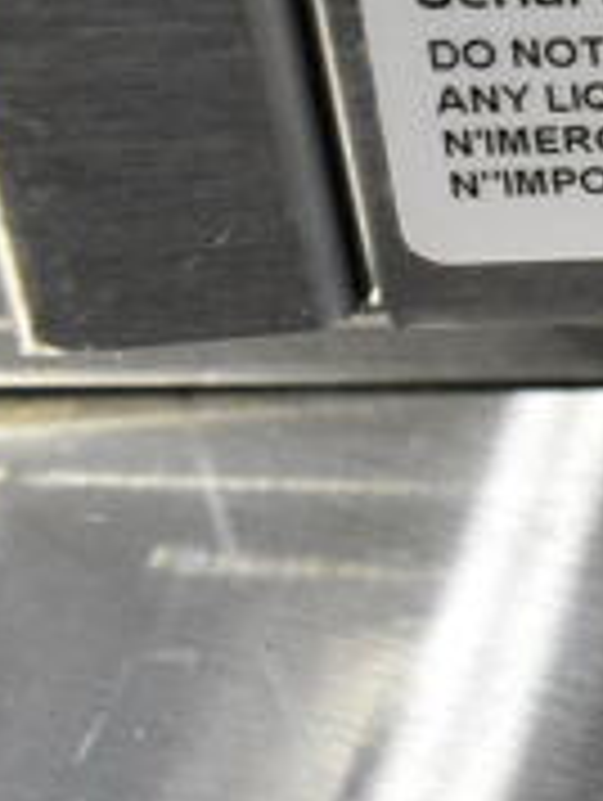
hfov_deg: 13.5
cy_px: -27
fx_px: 2062
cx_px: 1314
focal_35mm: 89
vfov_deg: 21.1
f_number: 6.3
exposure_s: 1/160
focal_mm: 18
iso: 6400
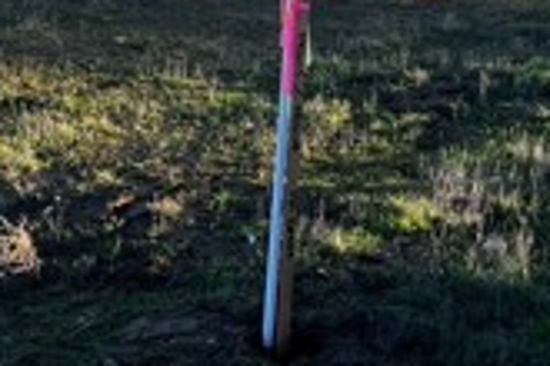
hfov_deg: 19.4
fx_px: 1604
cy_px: -250
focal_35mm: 105
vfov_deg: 12.2
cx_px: 173
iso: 50
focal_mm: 5.1
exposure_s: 1/1580
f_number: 1.6
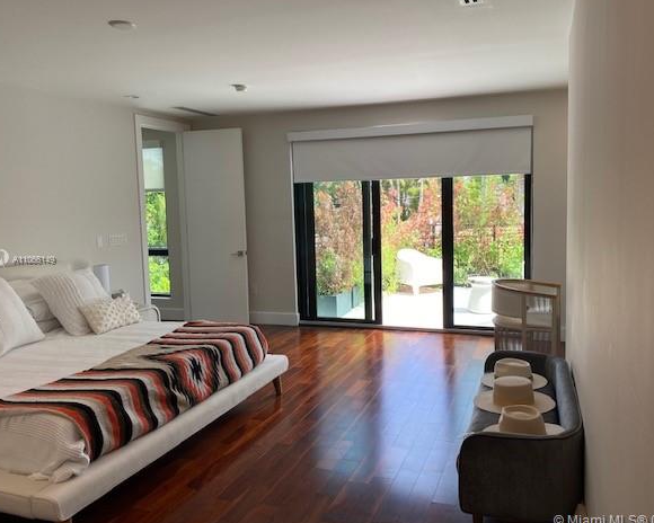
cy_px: 260
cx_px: 346
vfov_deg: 51.5
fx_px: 542
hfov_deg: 62.2
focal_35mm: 28
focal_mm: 4.25
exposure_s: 1/240
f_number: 1.8
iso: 32
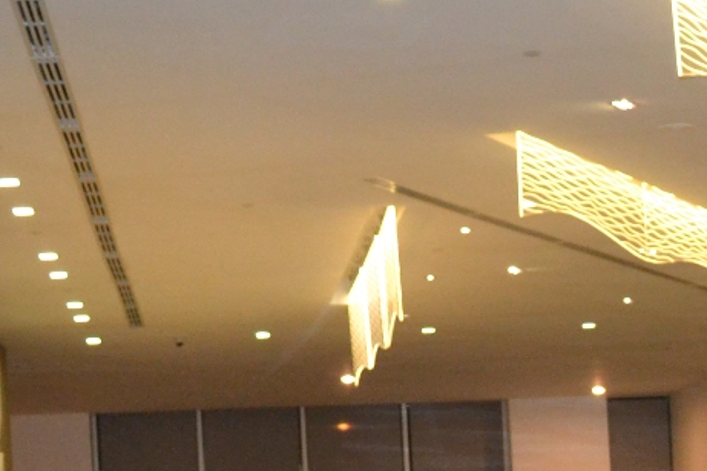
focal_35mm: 108
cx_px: 852
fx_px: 2120
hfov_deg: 18.0
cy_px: 590
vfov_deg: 12.3
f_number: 3.5
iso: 1600
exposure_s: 1/60
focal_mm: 18
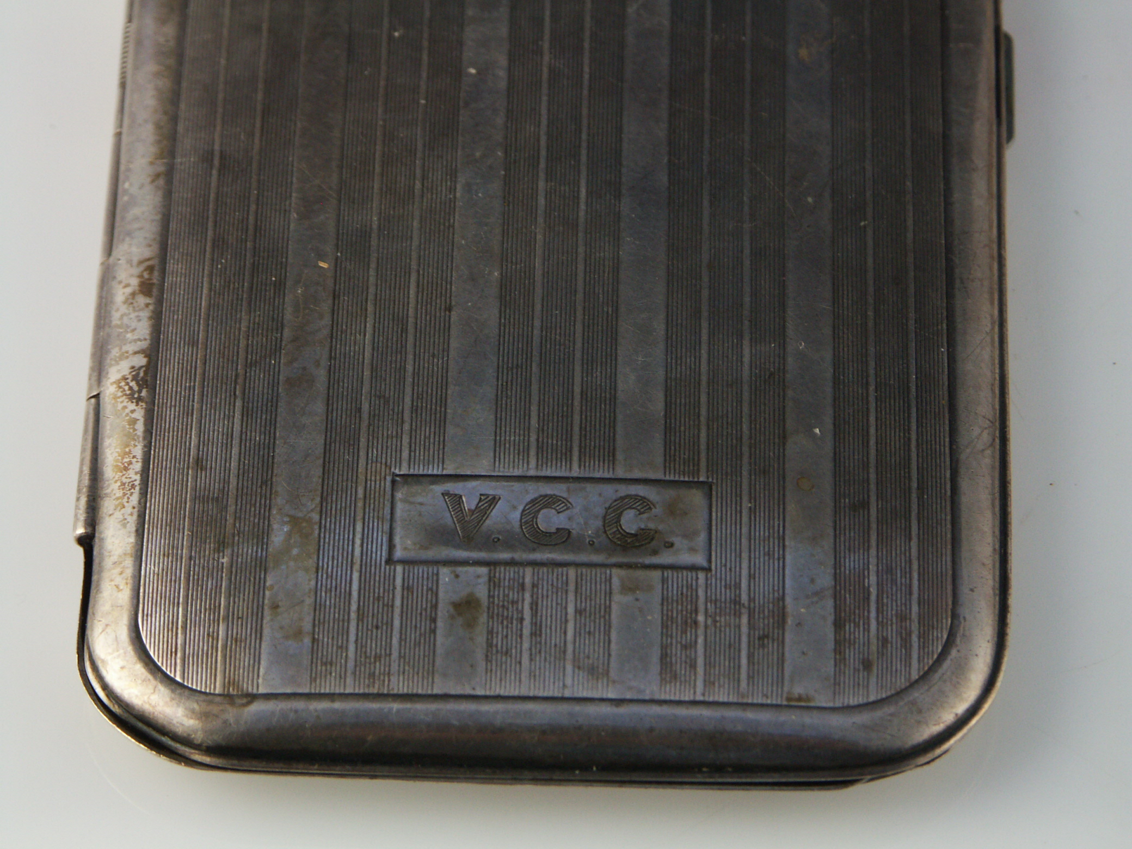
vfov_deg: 8.7
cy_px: 424
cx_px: 566
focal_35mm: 171
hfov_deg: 11.6
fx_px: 5592
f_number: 6.3
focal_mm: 43.65
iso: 100
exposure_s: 1/50
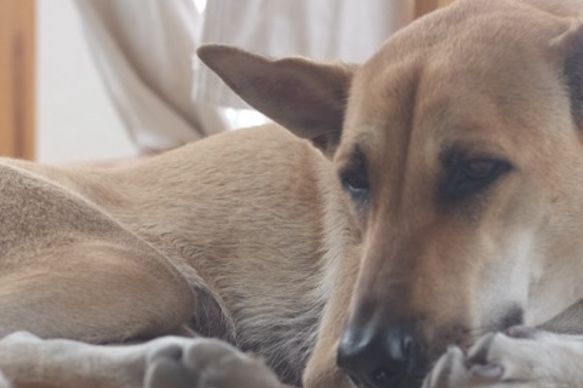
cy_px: 200
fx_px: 2526
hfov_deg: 13.2
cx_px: 303
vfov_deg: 8.8
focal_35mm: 156
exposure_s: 1/500
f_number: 2.8
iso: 200
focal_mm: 35
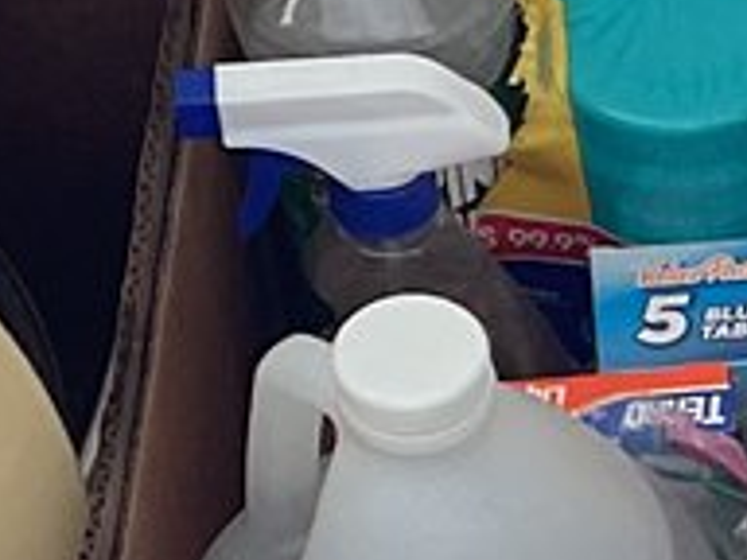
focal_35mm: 228
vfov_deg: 6.5
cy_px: 776
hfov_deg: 8.4
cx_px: 1356
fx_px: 4920
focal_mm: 3
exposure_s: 1/60
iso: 40
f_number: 1.8
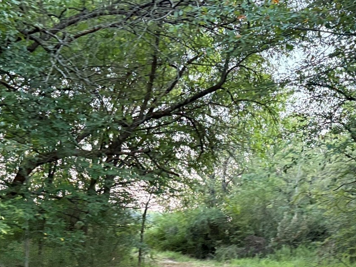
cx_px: 225
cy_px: 273
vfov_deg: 23.7
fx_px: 607
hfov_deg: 32.5
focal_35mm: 59
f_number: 1.6
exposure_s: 1/40
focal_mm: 5.96
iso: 640
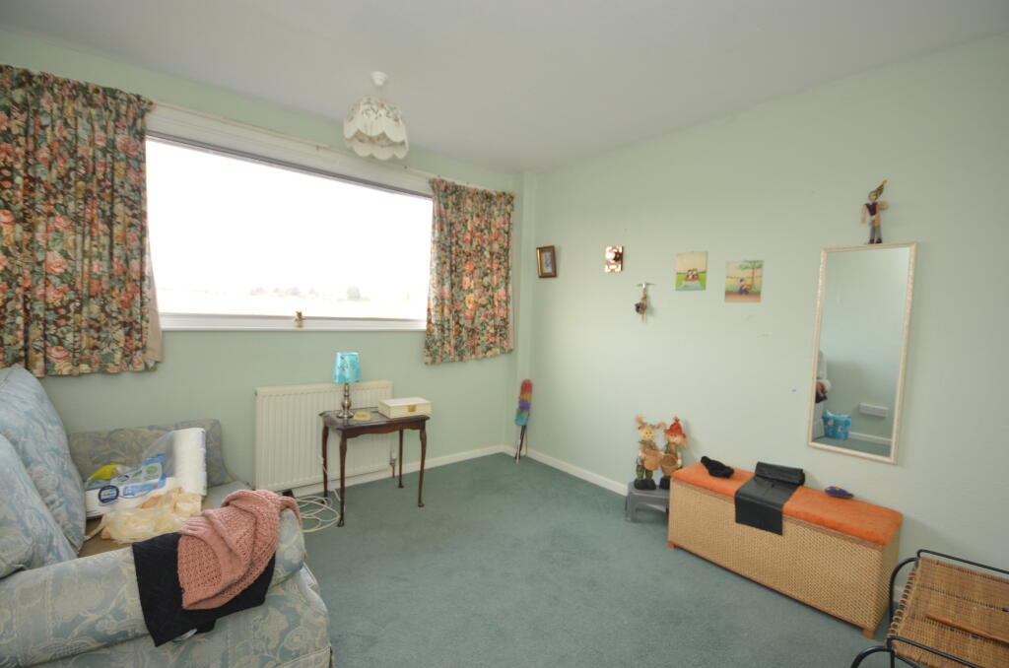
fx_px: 420
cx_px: 504
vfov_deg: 77.1
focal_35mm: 15
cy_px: 334
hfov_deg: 100.5
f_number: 4
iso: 500
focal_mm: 10
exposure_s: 1/60
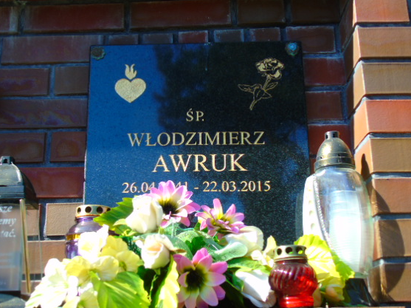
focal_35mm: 46
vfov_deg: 31.5
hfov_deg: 41.2
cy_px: 171
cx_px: 191
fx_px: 546
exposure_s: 1/200
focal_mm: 7.1
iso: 80
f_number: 3.9
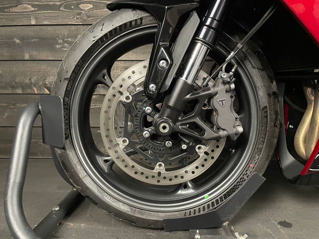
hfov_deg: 67.3
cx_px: 160
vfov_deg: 53.1
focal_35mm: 26
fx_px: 240
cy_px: 120
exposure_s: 1/25
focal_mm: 4.2
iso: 640
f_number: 1.6
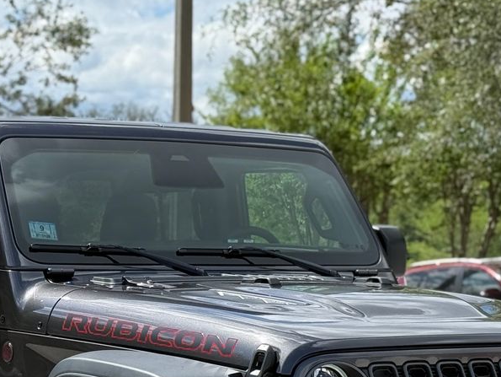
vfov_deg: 11.5
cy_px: 310
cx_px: 208
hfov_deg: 15.3
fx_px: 1868
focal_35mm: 129
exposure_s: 1/4587
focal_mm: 6.76
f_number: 1.78
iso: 100
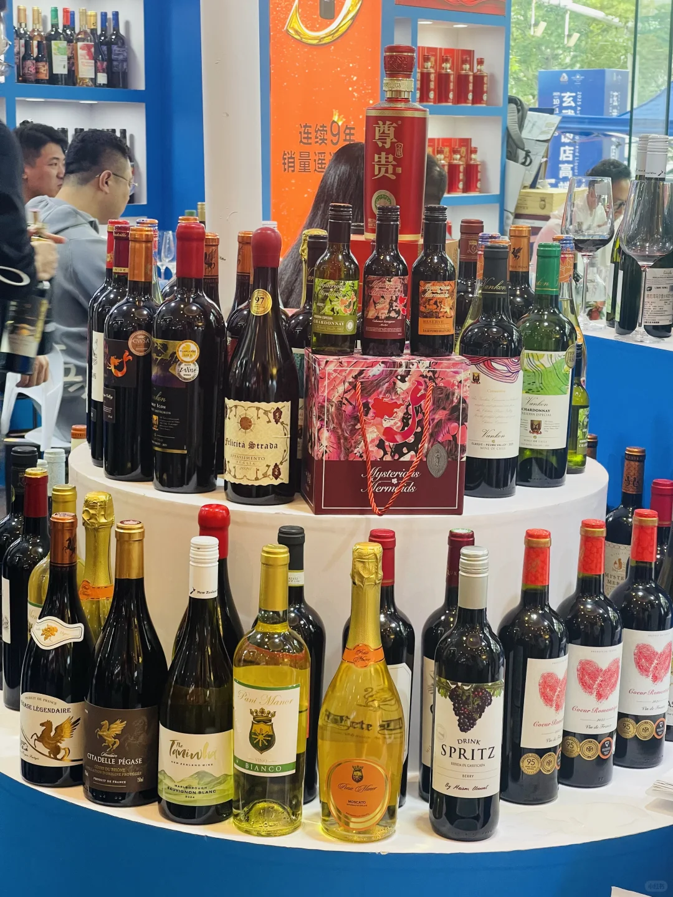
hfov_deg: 22.9
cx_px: 336
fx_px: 1659
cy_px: 448
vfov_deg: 30.3
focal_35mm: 64
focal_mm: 7.5
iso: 125
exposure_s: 1/50
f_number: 2.2
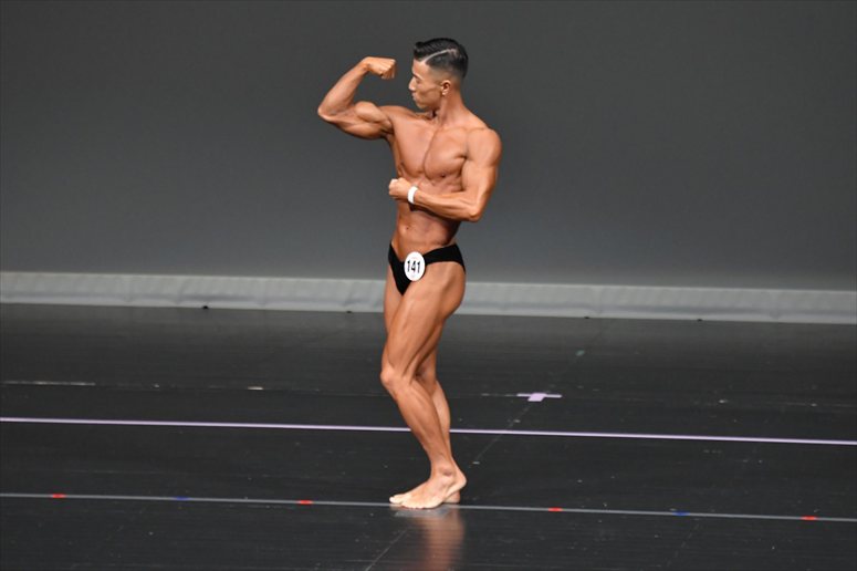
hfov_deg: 6.0
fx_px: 8209
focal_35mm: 345
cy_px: 286
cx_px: 428
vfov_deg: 4.0
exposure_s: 1/400
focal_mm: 230
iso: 4000
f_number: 5.6
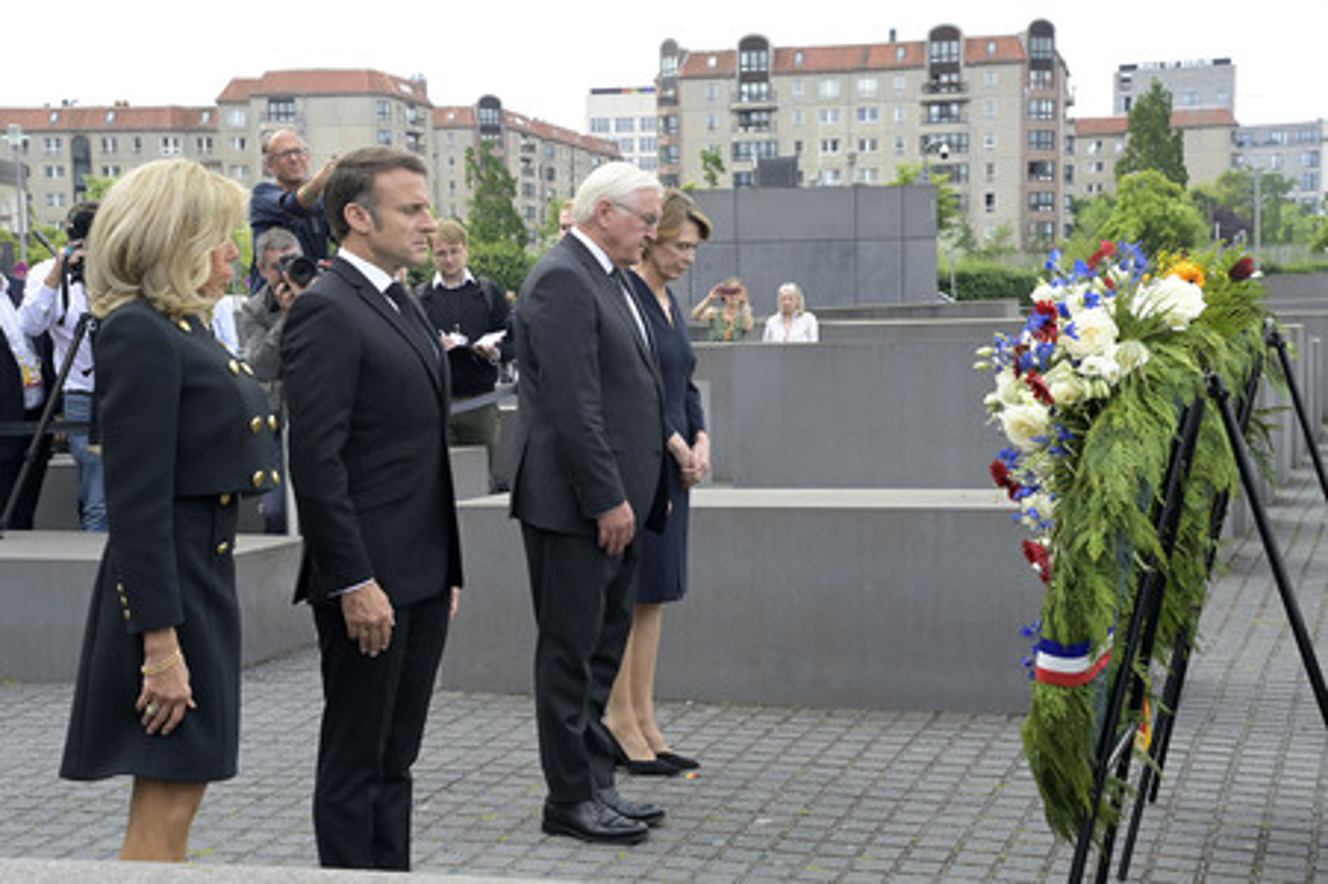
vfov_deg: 21.9
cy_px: 442
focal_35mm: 62
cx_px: 664
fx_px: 2285
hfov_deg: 32.4
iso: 2500
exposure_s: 1/500
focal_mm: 62
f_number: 11
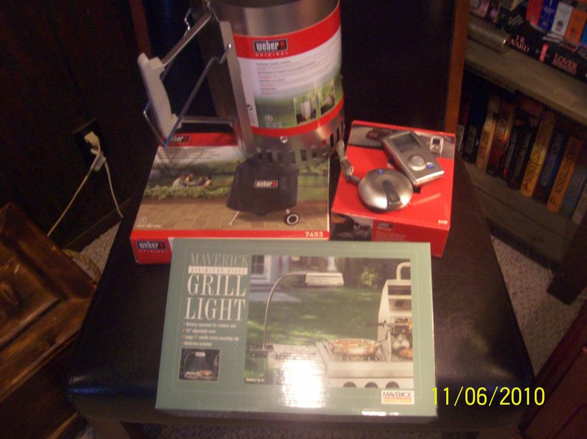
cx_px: 294
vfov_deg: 39.6
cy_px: 220
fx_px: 610
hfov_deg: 51.4
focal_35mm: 36
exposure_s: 1/8
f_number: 2.7
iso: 200
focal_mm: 6
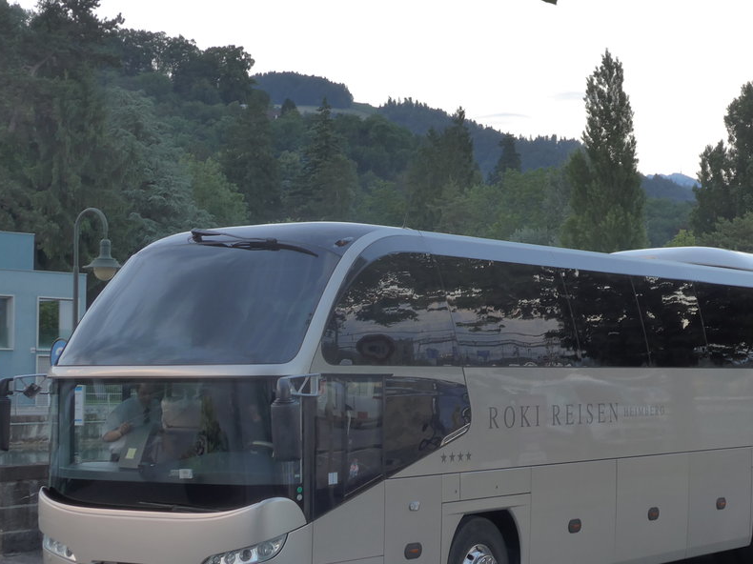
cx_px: 440
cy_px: 322
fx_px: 1718
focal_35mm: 79
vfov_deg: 18.6
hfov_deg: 24.7
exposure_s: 1/100
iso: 160
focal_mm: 10.7
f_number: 3.3
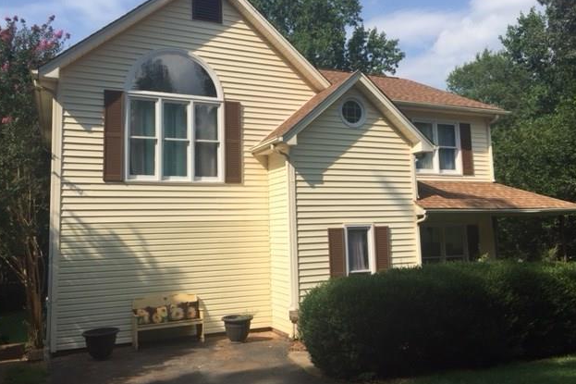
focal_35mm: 31
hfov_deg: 60.3
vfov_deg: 42.3
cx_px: 283
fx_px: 496
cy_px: 183
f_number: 2.2
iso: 32
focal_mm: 4.15
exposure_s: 1/2326
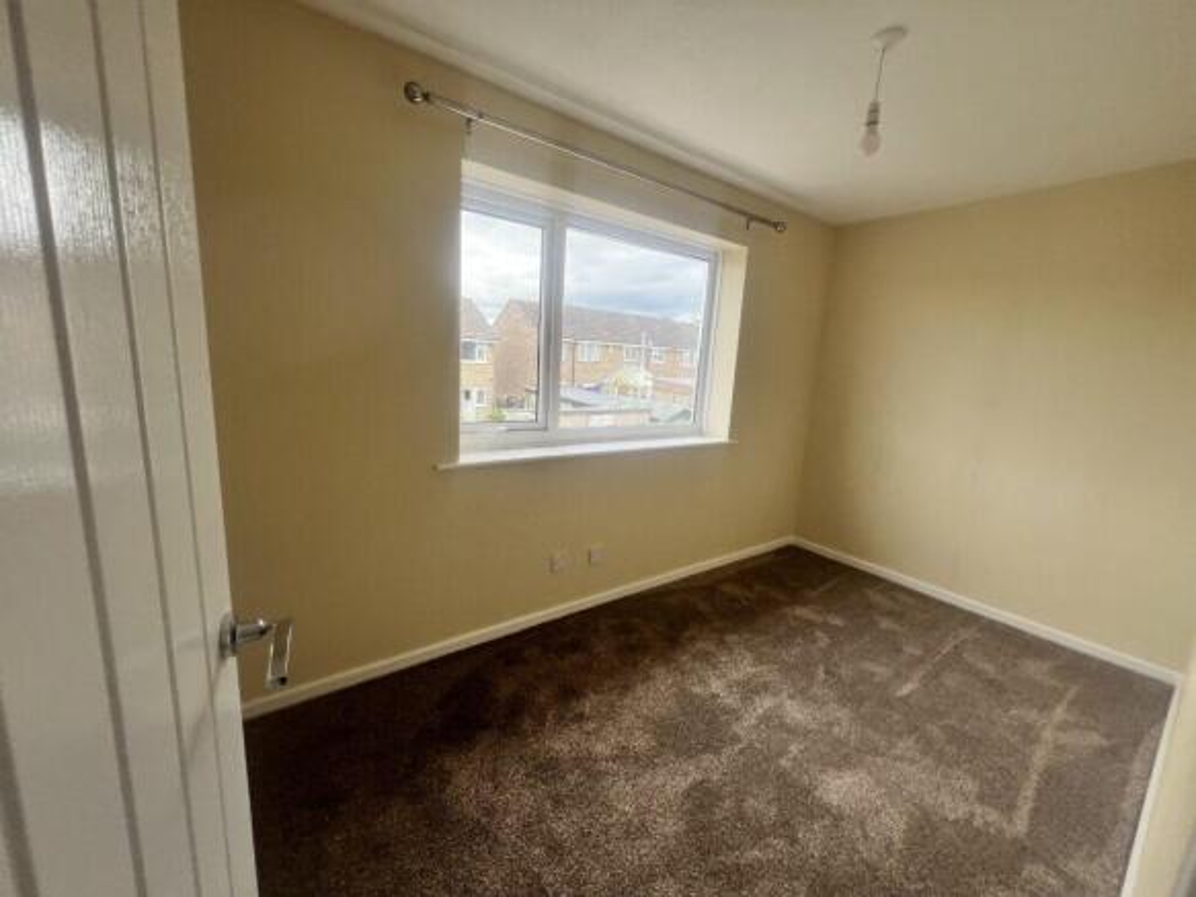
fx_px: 449
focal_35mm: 13
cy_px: 448
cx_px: 598
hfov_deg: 106.2
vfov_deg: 89.9
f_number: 1.8
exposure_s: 1/142
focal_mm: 1.57
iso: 32
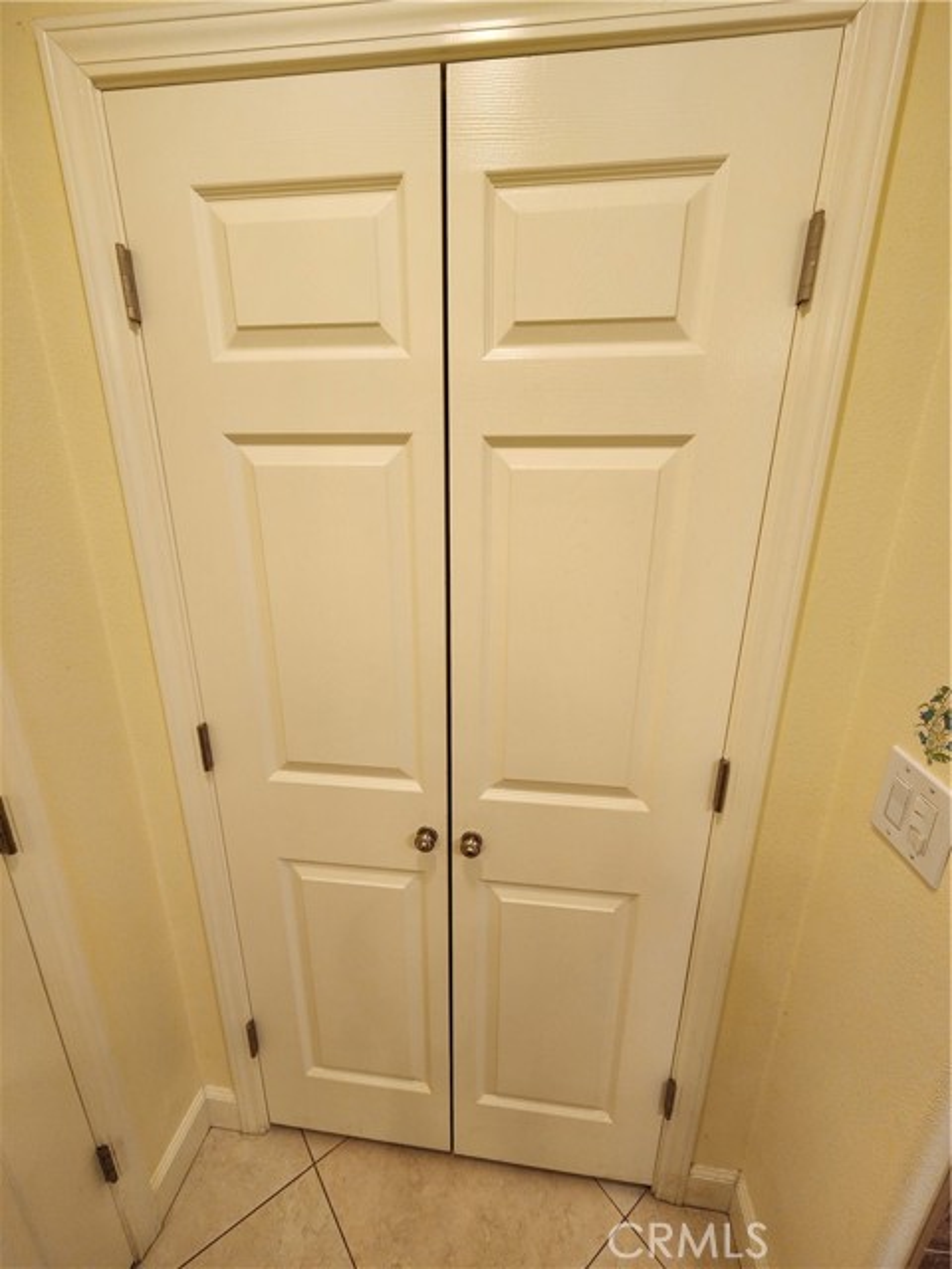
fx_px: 477
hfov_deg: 89.9
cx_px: 476
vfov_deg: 106.2
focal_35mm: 13
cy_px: 634
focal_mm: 2.2
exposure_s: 1/60
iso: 125
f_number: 2.2
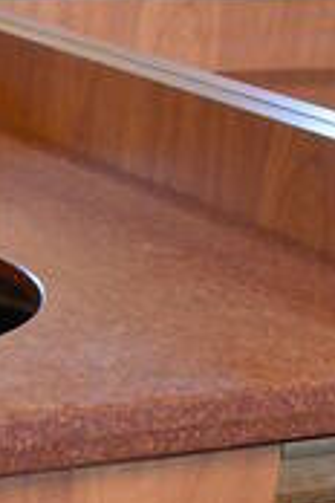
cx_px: -191
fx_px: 1982
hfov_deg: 9.4
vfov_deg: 13.3
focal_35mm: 142
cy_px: 846
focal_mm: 18
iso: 2800
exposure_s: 1/125
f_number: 3.5
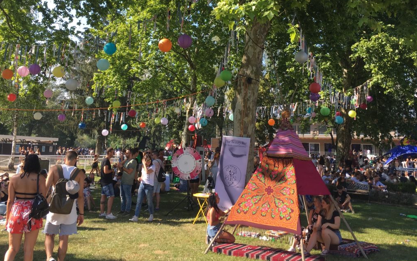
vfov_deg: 40.5
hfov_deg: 61.2
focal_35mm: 31
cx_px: 207
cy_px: 106
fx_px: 352
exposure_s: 1/484
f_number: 2.2
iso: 25
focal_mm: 4.15
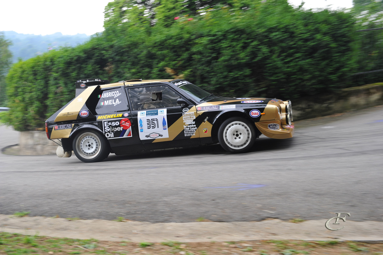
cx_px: 192
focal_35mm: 56
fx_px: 595
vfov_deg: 24.2
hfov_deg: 35.7
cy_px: 128
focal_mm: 56
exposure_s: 1/160
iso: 320
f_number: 5
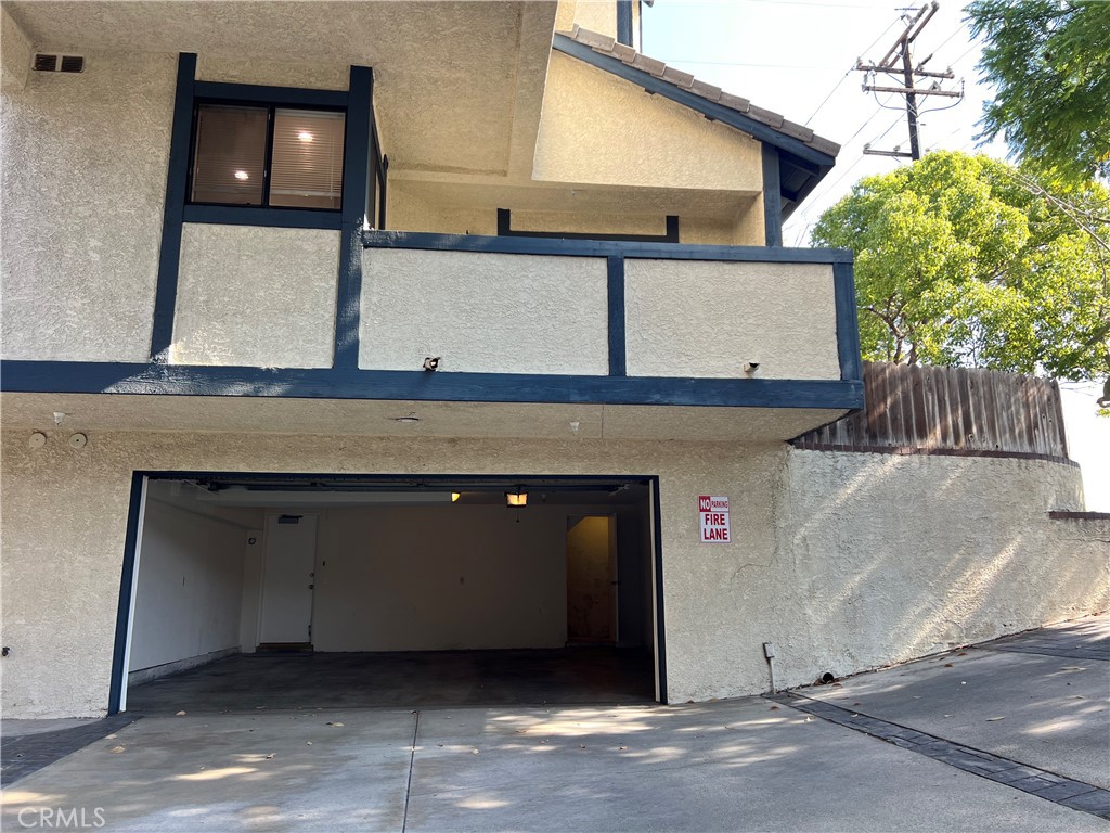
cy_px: 416
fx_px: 834
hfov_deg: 67.3
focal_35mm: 26
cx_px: 555
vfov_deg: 53.1
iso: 50
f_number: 1.5
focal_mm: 5.7
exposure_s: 1/171
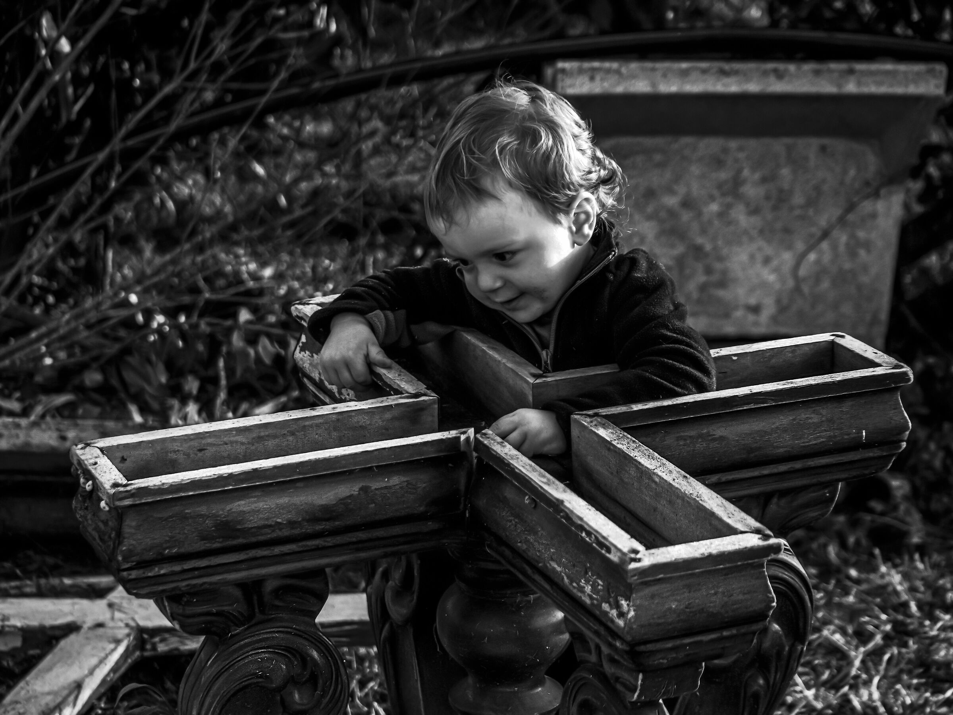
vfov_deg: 14.0
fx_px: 2918
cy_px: 358
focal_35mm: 106
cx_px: 476
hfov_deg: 18.5
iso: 200
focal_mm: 53
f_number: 2.9
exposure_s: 1/2000
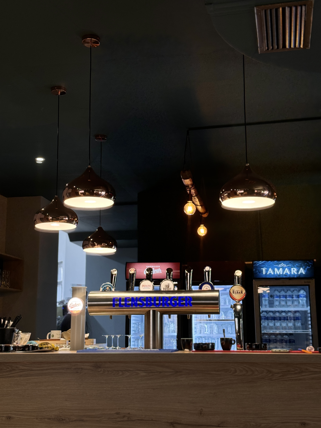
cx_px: 160
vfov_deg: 39.7
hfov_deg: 30.3
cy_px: 214
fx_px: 593
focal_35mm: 48
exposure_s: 1/100
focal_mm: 6.86
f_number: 1.78
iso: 100
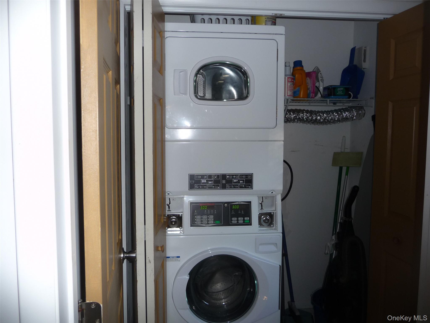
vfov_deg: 49.7
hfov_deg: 63.4
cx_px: 215
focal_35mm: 28
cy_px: 162
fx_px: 348
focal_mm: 4.7
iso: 100
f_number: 3.3
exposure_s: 1/30
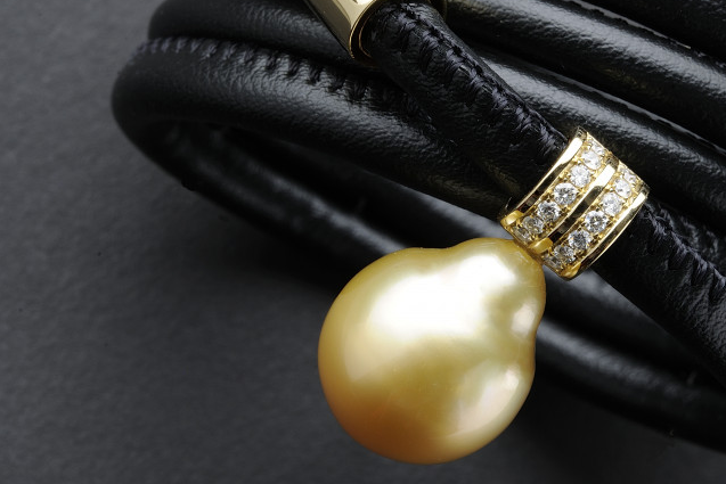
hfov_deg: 18.0
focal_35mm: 113
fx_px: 2279
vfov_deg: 12.1
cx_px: 519
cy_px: 156
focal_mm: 60
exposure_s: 1/30
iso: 100
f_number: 22
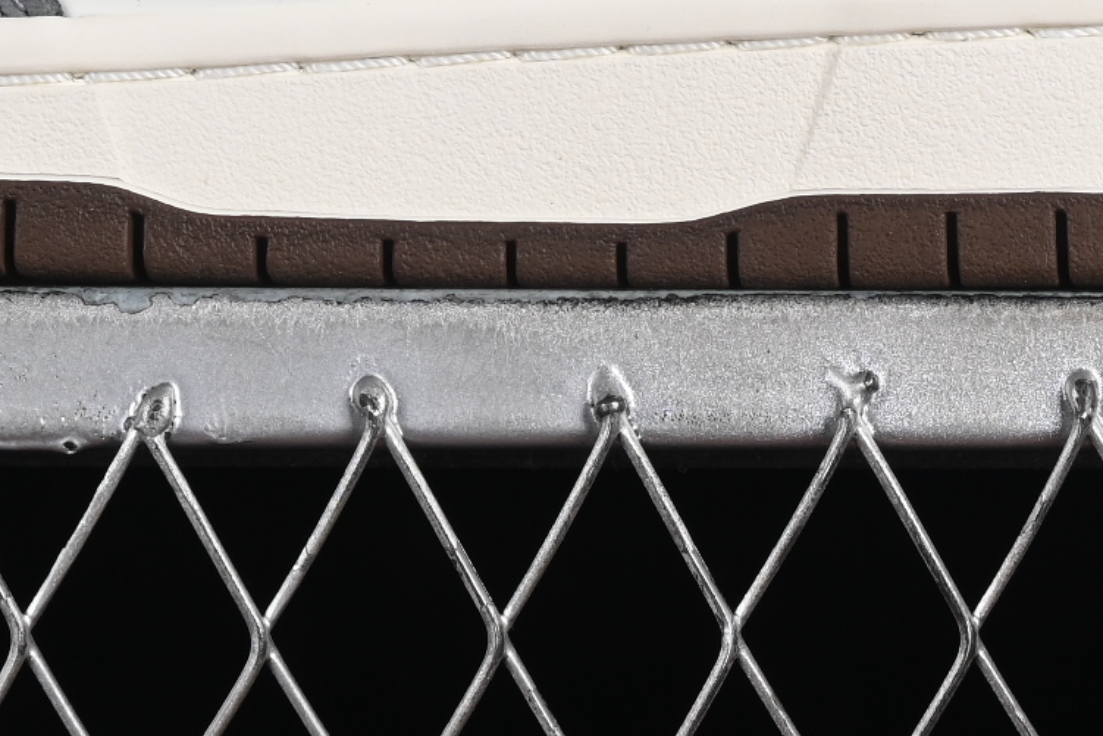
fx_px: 8519
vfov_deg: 4.9
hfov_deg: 7.4
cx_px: 191
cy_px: -542
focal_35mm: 278
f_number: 8
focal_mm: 50
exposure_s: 1/80
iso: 160
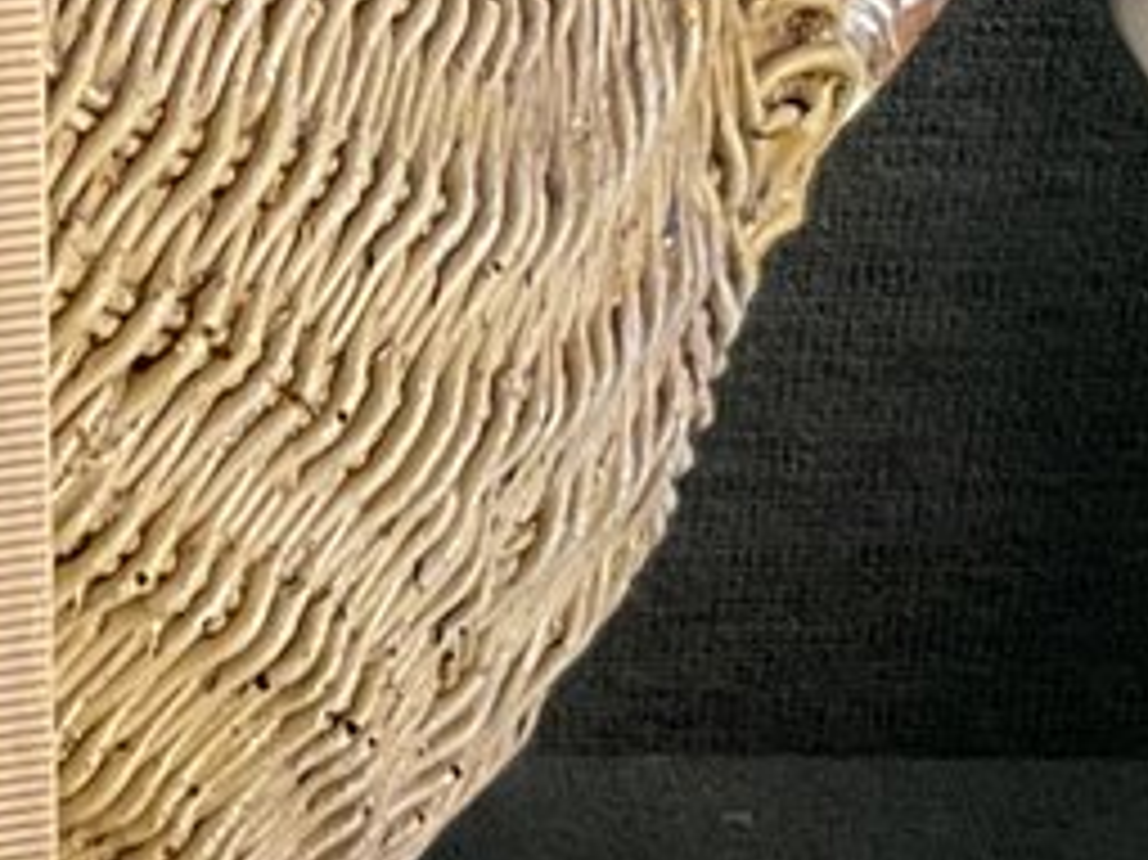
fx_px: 5701
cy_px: 398
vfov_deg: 8.6
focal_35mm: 172
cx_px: 124
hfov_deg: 11.4
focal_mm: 3
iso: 200
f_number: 1.8
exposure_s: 1/60
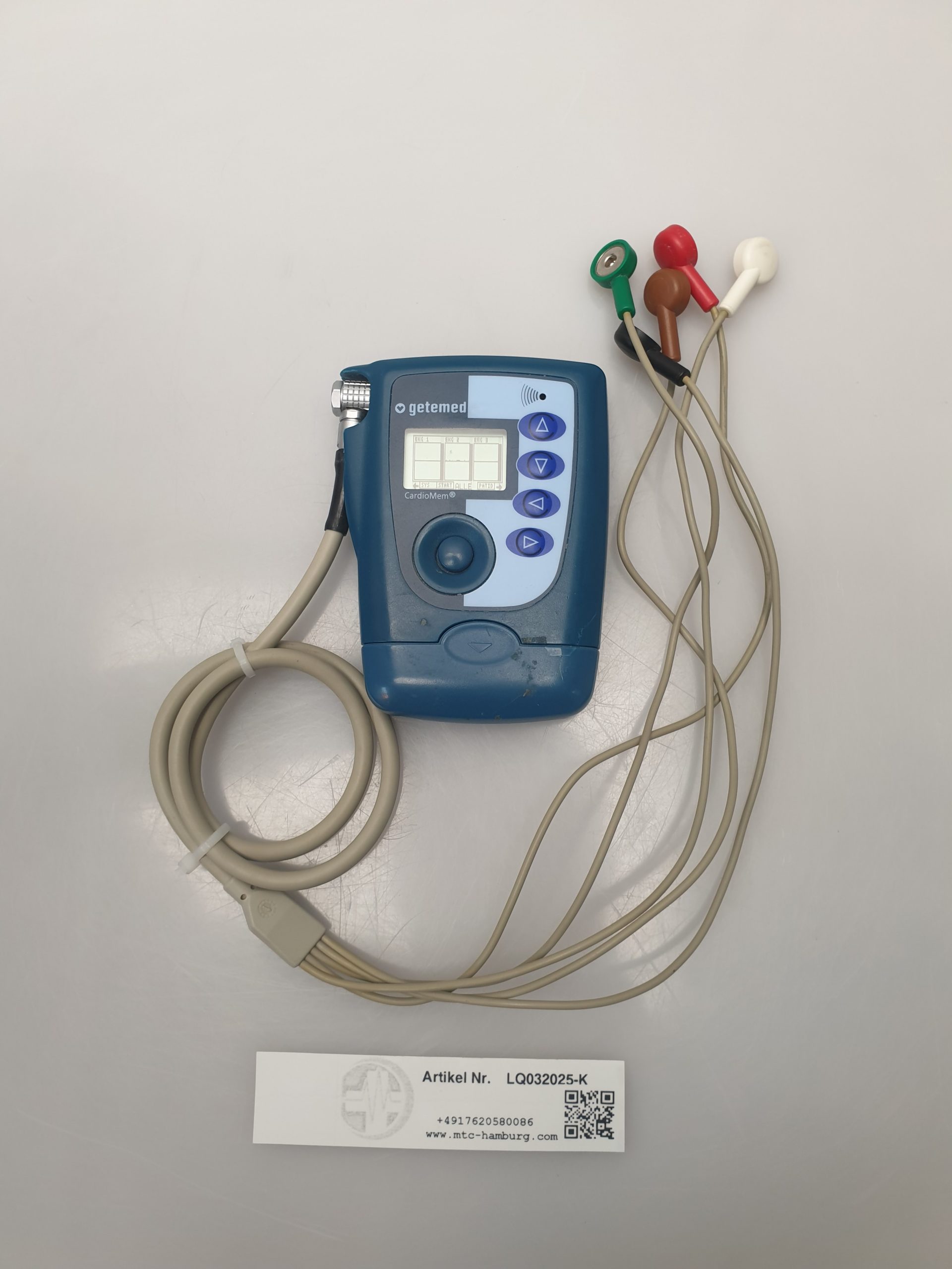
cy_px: 634
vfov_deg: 67.3
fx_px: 953
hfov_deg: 53.1
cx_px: 476
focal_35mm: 26
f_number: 2.4
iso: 80
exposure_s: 1/50
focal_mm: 4.3
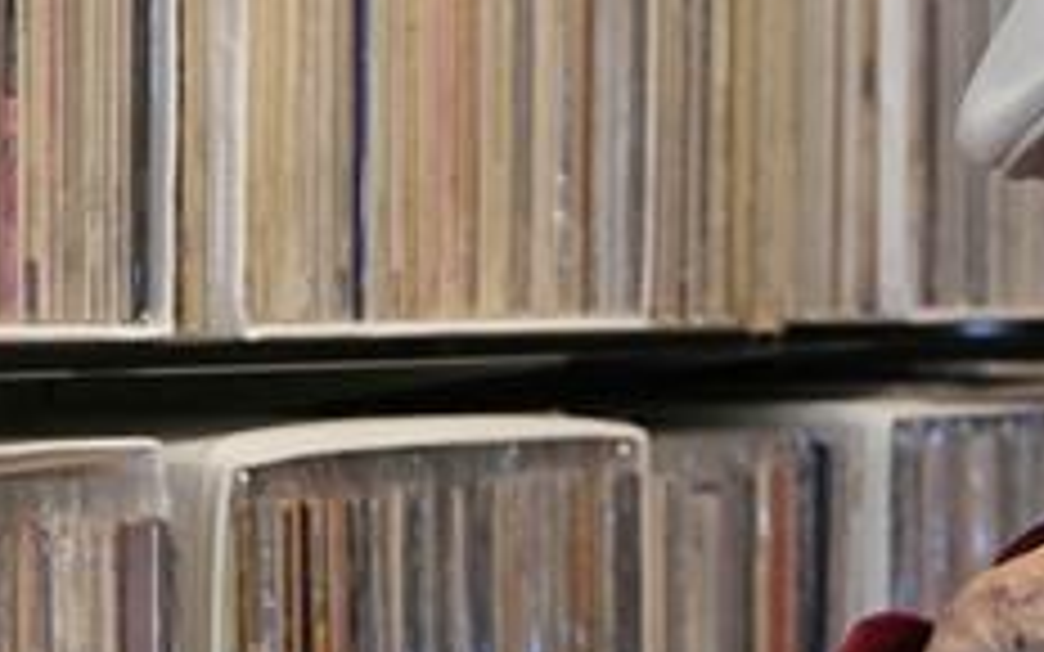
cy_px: 537
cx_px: 1228
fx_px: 3813
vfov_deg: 9.8
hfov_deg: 15.1
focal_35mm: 134
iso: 4000
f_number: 4
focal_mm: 47
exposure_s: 1/160
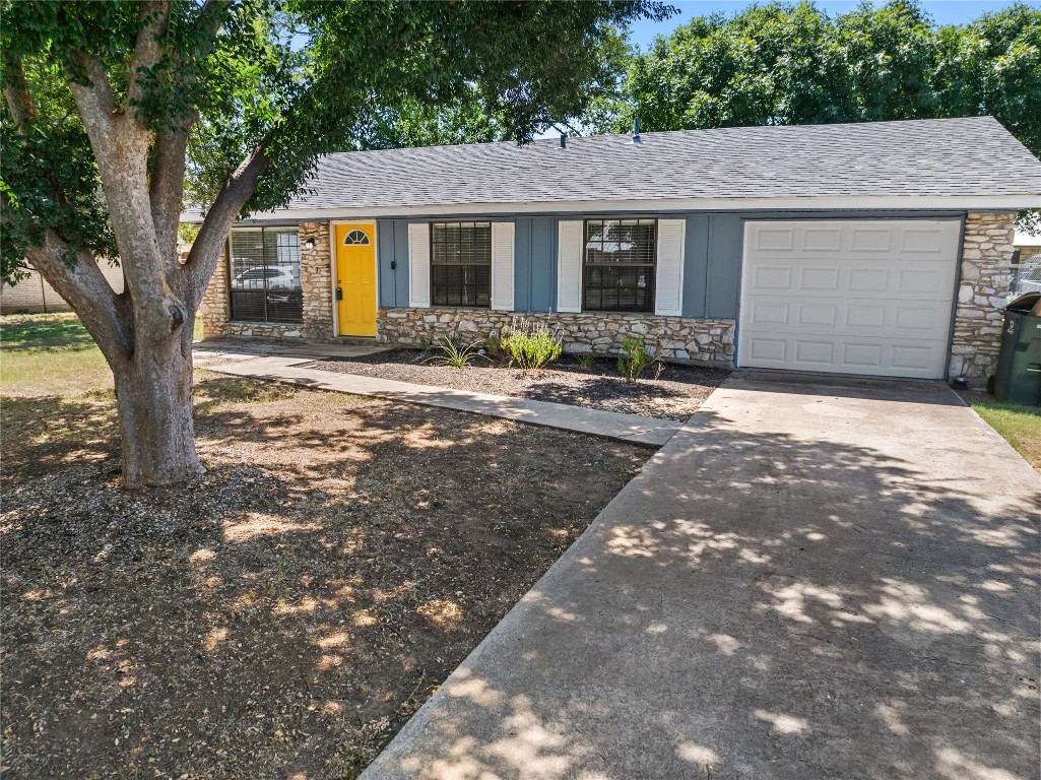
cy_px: 390
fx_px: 721
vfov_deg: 56.8
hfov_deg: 71.6
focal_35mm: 24
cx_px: 520
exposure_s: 1/1250
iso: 200
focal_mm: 12.29
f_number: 2.8
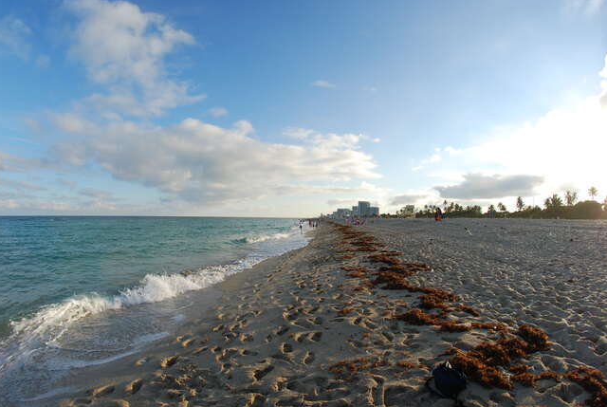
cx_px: 298
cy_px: 223
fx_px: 253
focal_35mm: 15
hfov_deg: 100.3
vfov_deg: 77.3
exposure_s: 1/250
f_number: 10
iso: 180
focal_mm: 8
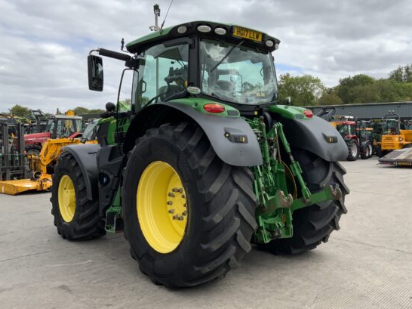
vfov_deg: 41.7
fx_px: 404
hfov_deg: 53.7
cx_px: 238
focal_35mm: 34
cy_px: 139
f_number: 1.8
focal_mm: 3
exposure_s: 1/1626
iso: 16
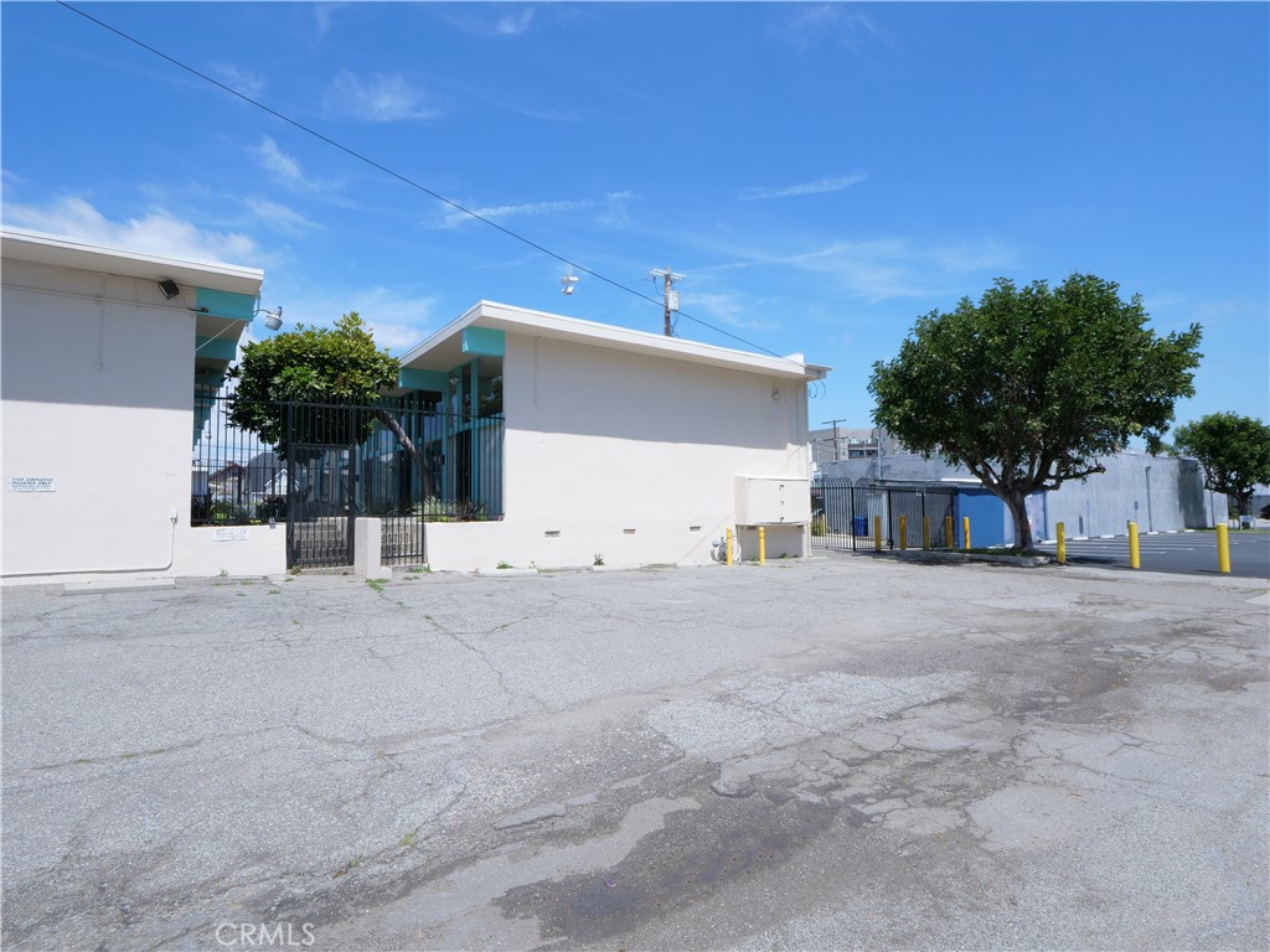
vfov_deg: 71.6
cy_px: 476
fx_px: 660
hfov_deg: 87.8
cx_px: 635
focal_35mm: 18
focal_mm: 9
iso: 200
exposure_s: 1/200
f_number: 11
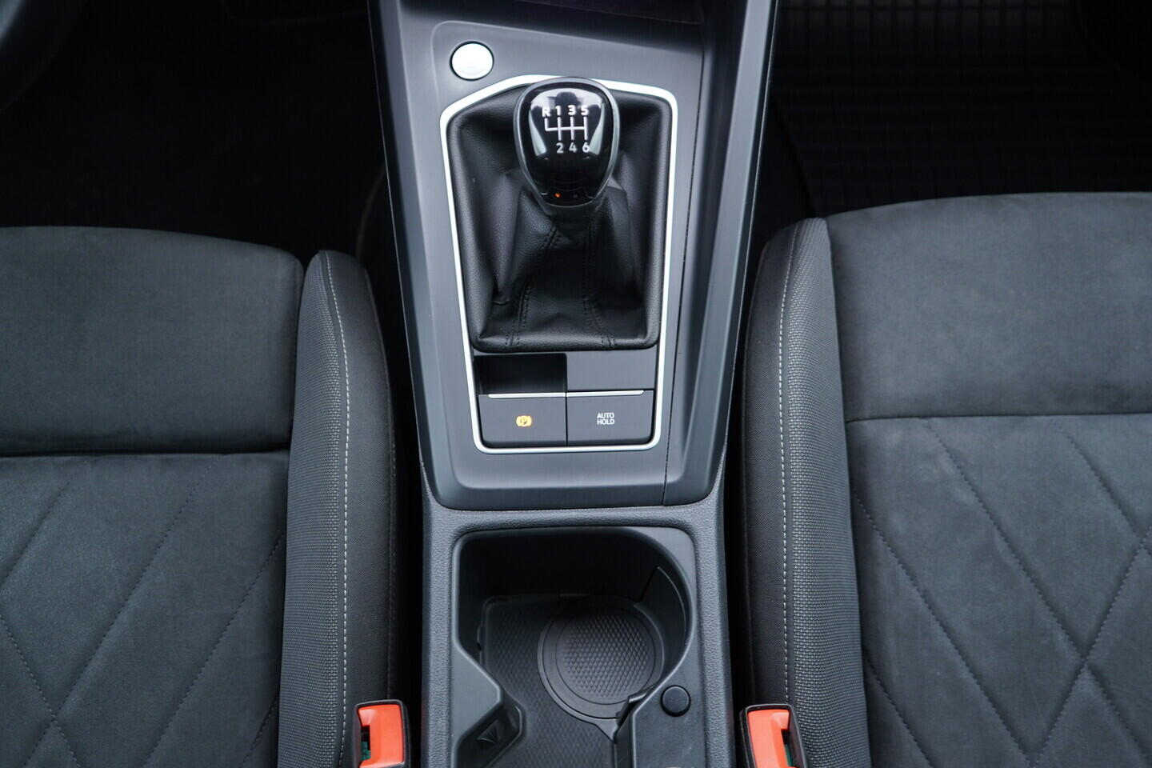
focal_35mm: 36
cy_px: 384
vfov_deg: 36.9
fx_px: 1152
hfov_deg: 53.1
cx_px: 576
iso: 400
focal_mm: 24
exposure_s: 1/40
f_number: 2.8
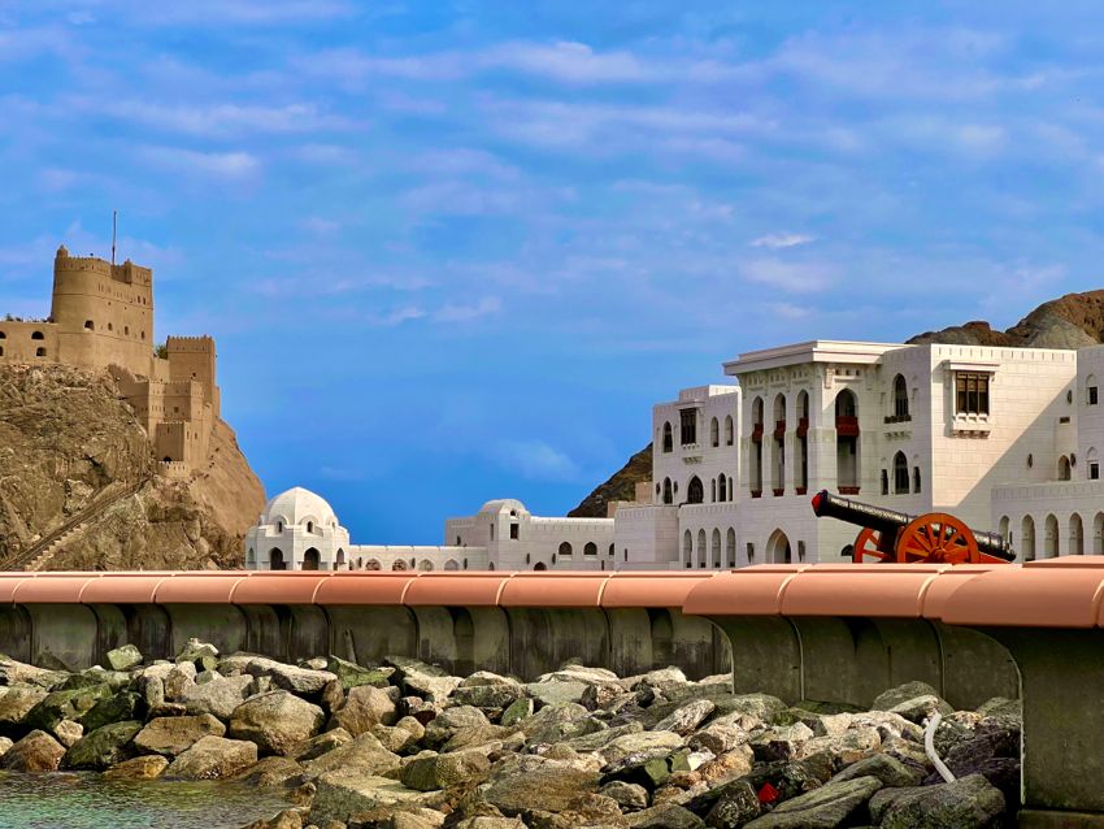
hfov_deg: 25.3
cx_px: 552
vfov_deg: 19.1
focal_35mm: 77
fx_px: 2456
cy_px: 414
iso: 32
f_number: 2.8
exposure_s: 1/1033
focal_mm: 9
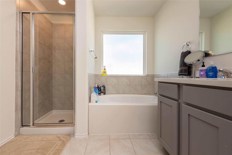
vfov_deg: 81.2
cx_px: 116
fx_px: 90
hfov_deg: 104.2
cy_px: 78
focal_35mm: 14
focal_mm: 14
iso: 200
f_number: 5.6
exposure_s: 1/125
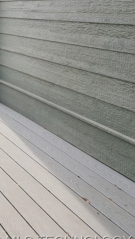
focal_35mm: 50
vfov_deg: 38.1
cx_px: -162
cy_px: 17
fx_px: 318
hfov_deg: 16.1
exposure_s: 1/320
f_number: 7.1
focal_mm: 16
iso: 200
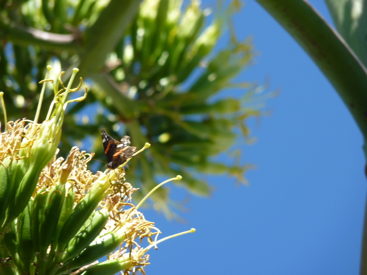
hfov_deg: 4.7
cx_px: 184
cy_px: 138
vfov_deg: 3.5
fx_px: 4495
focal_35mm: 424
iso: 80
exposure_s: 1/250
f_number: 5
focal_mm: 75.3
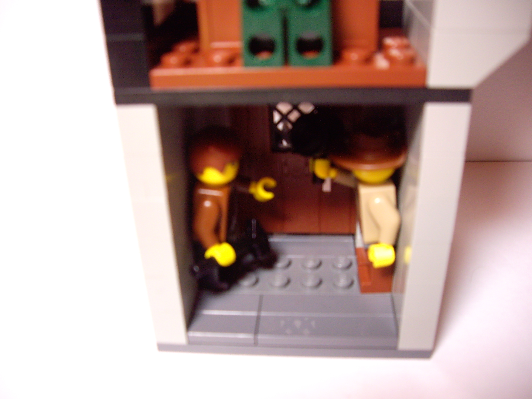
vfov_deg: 37.7
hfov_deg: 49.0
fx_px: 584
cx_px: 266
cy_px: 200
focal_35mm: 38
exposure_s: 1/30
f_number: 2.7
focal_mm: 6.2
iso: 200
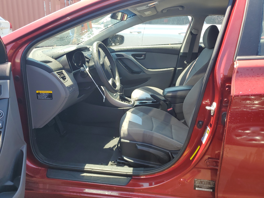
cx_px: 132
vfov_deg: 53.1
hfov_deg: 67.3
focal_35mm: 26
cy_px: 99
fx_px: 198
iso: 50
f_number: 1.5
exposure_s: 1/455
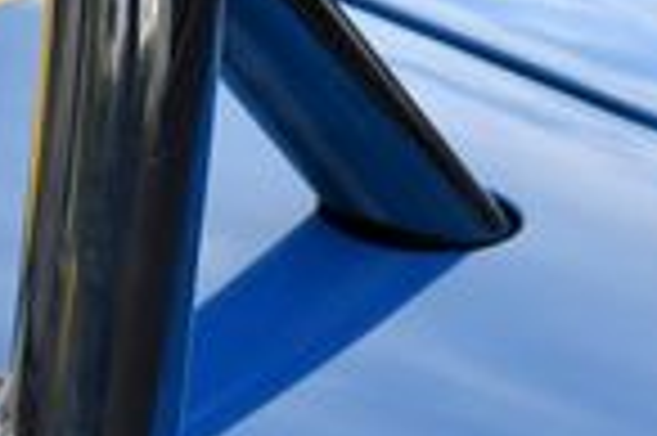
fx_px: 4794
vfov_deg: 5.2
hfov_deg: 7.8
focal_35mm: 263
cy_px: -70
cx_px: 4
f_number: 7.1
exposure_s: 1/640
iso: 400
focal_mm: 40
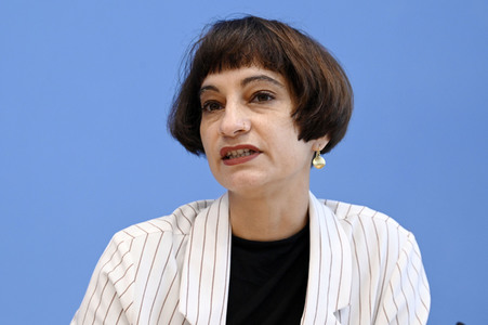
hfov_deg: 13.7
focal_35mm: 150
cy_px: 162
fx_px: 2032
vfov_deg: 9.1
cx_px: 244
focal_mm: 150
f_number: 5.6
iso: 4000
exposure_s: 1/500
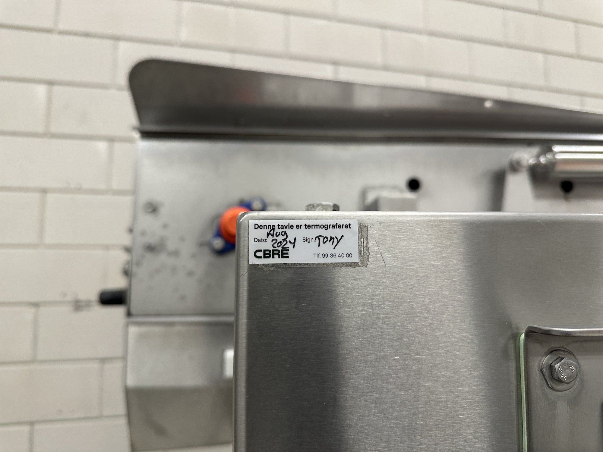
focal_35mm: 24
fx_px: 418
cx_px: 302
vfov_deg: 56.8
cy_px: 226
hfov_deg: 71.6
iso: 200
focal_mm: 6.86
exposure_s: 1/50
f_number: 1.78
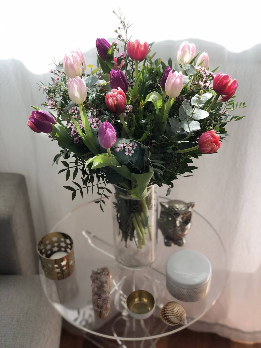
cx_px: 130
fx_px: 523
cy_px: 174
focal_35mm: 52
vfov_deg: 36.8
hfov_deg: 28.0
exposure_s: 1/120
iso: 20
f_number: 2.4
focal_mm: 6
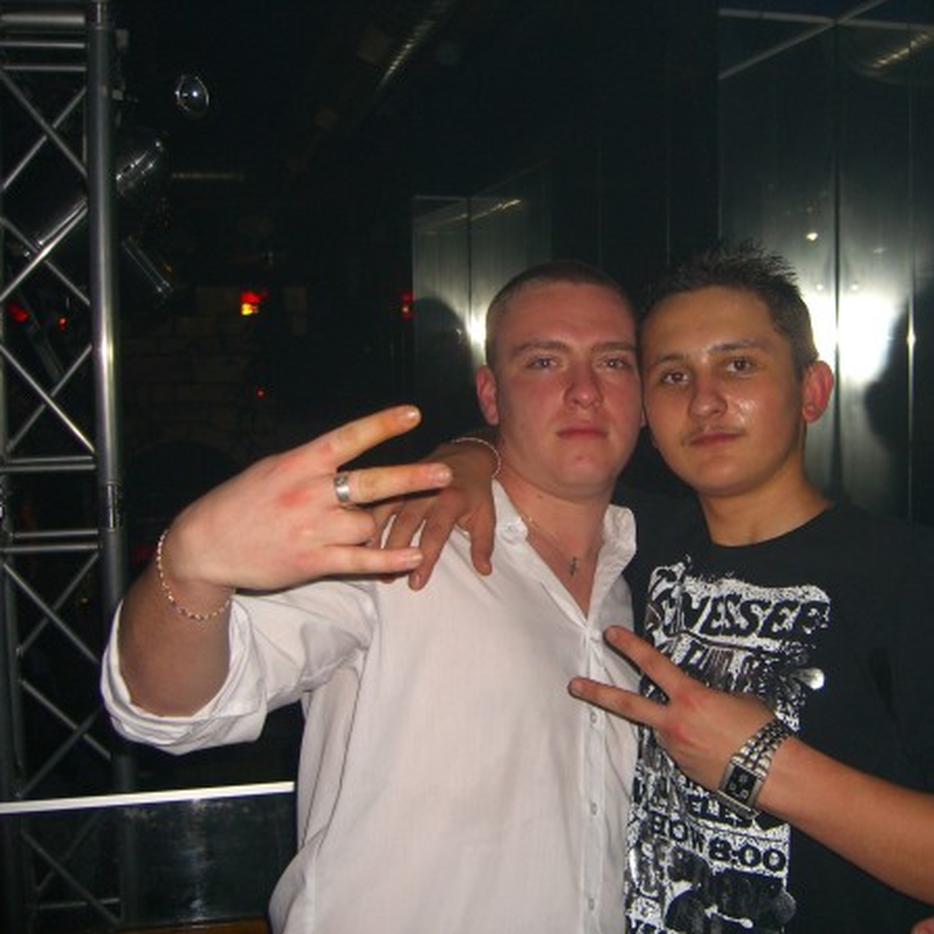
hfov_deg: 37.3
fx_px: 1374
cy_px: 467
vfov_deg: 37.6
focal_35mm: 45
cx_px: 598
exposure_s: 1/60
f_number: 2.8
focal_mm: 7.9
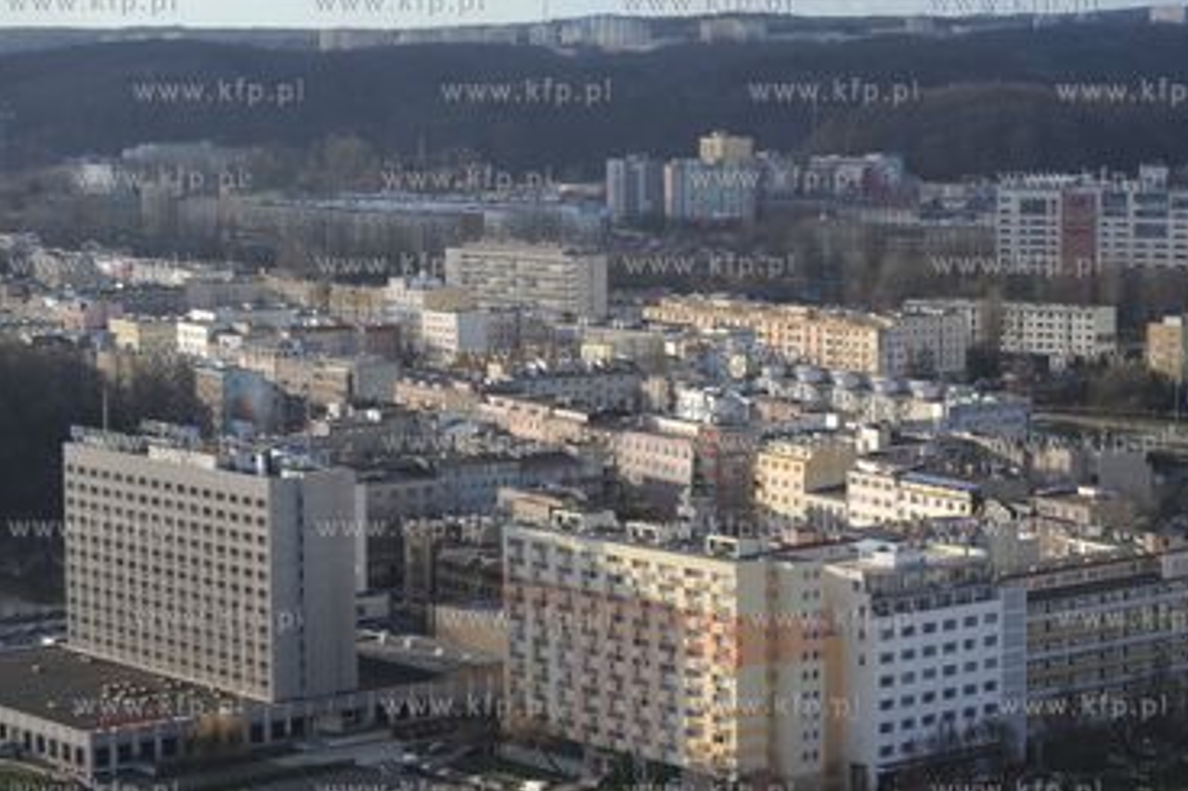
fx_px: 3298
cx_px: 639
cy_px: 397
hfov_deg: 20.4
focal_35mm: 100
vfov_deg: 13.7
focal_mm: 92
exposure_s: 1/500
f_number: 4.5
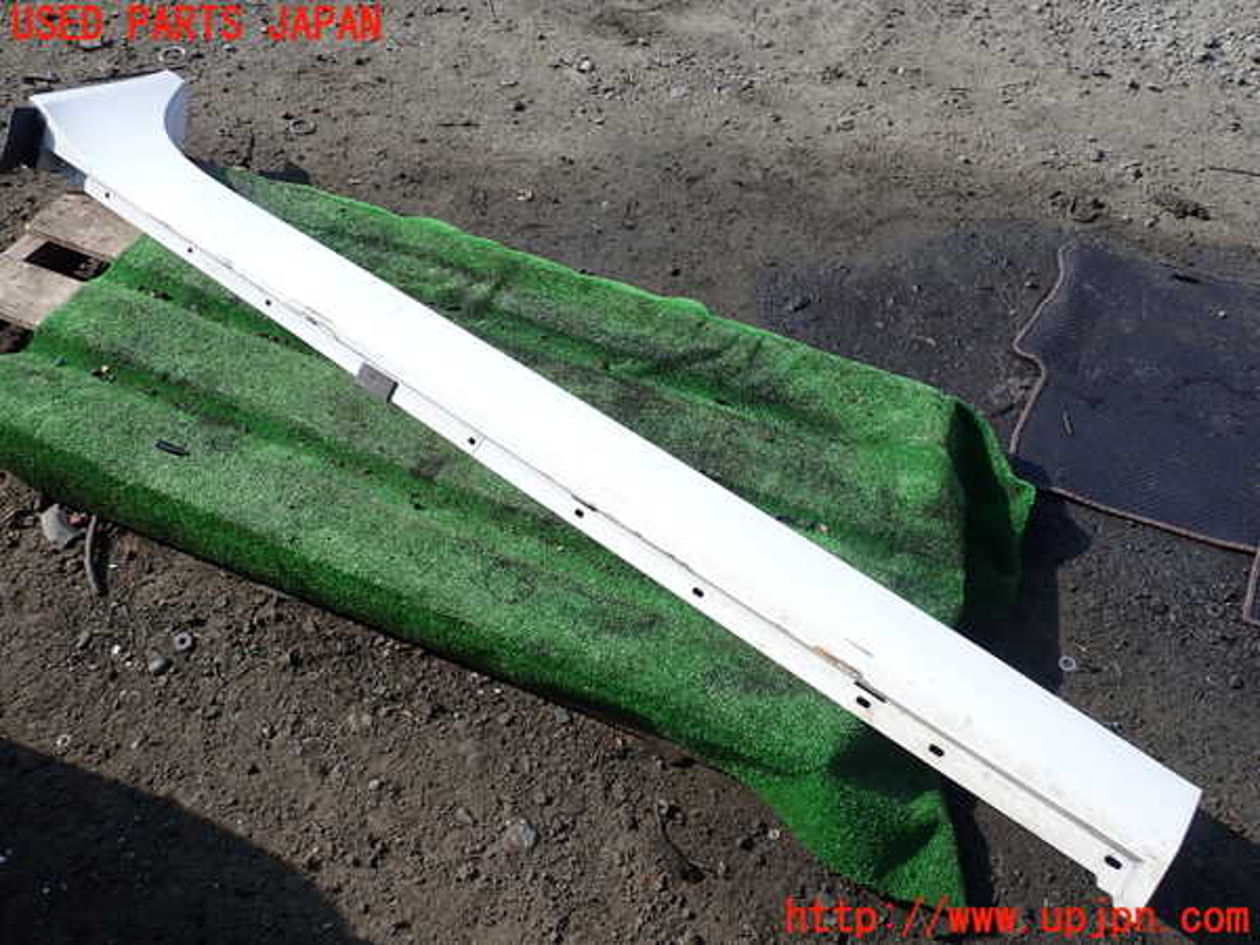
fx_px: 1092
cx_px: 630
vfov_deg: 46.8
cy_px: 472
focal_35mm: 30
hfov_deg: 60.0
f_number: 3.2
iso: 100
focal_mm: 5.4
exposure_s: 1/800
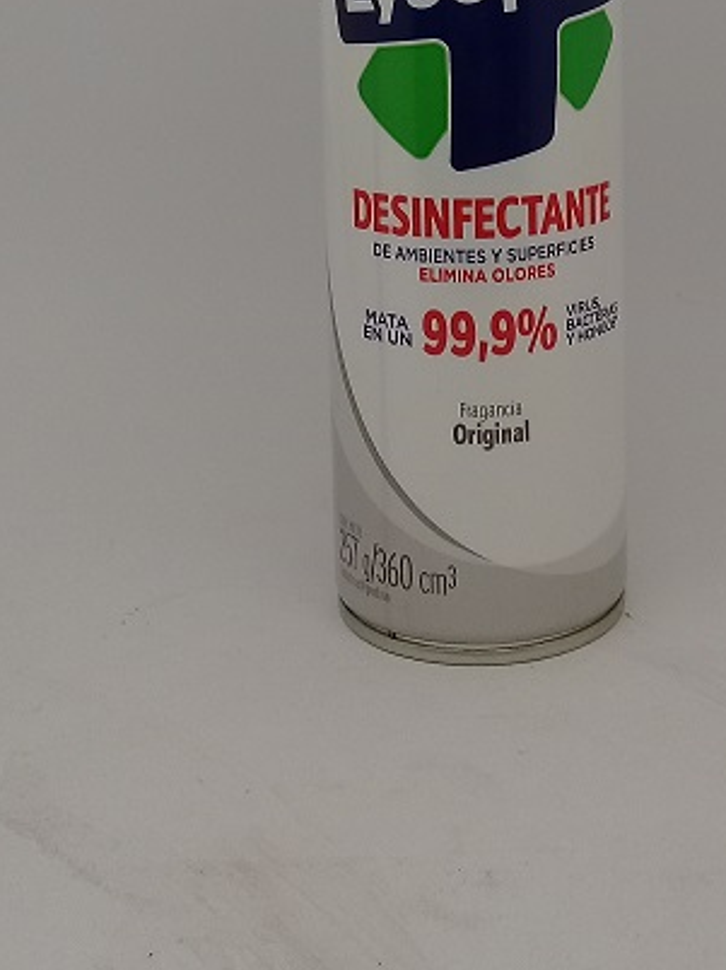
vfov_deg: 29.5
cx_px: 497
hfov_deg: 23.1
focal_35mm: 63
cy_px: 104
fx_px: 1764
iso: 50
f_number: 2.2
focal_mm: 3.3
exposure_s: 1/161
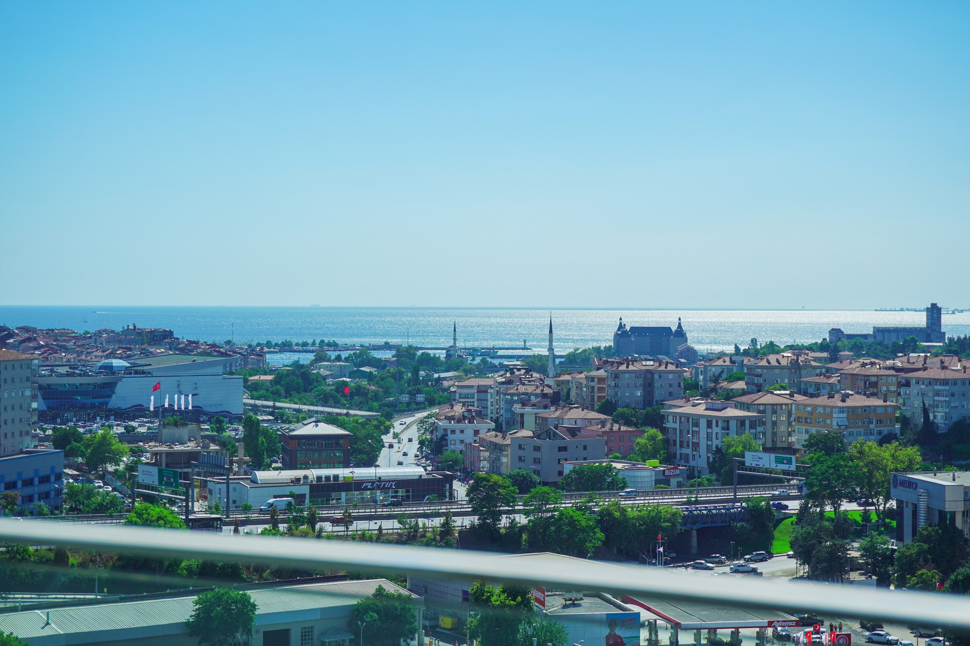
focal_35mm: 50
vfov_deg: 27.3
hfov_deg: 40.0
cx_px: 485
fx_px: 1334
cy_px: 323
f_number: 5.6
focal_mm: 33
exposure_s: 1/320
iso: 100
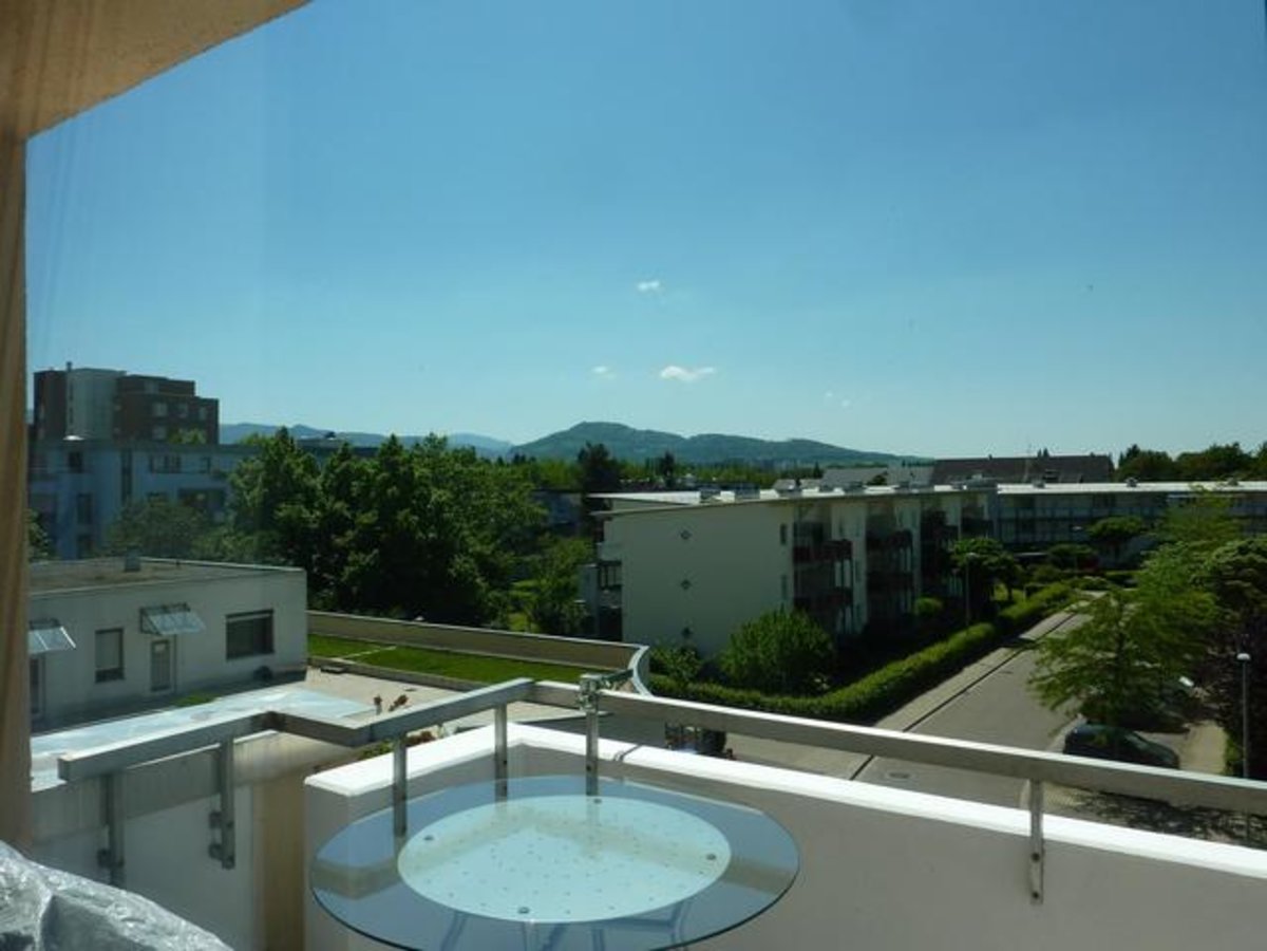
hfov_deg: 69.4
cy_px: 476
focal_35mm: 25
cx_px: 634
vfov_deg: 54.9
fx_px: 915
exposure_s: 1/400
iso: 80
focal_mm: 4.1
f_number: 5.6
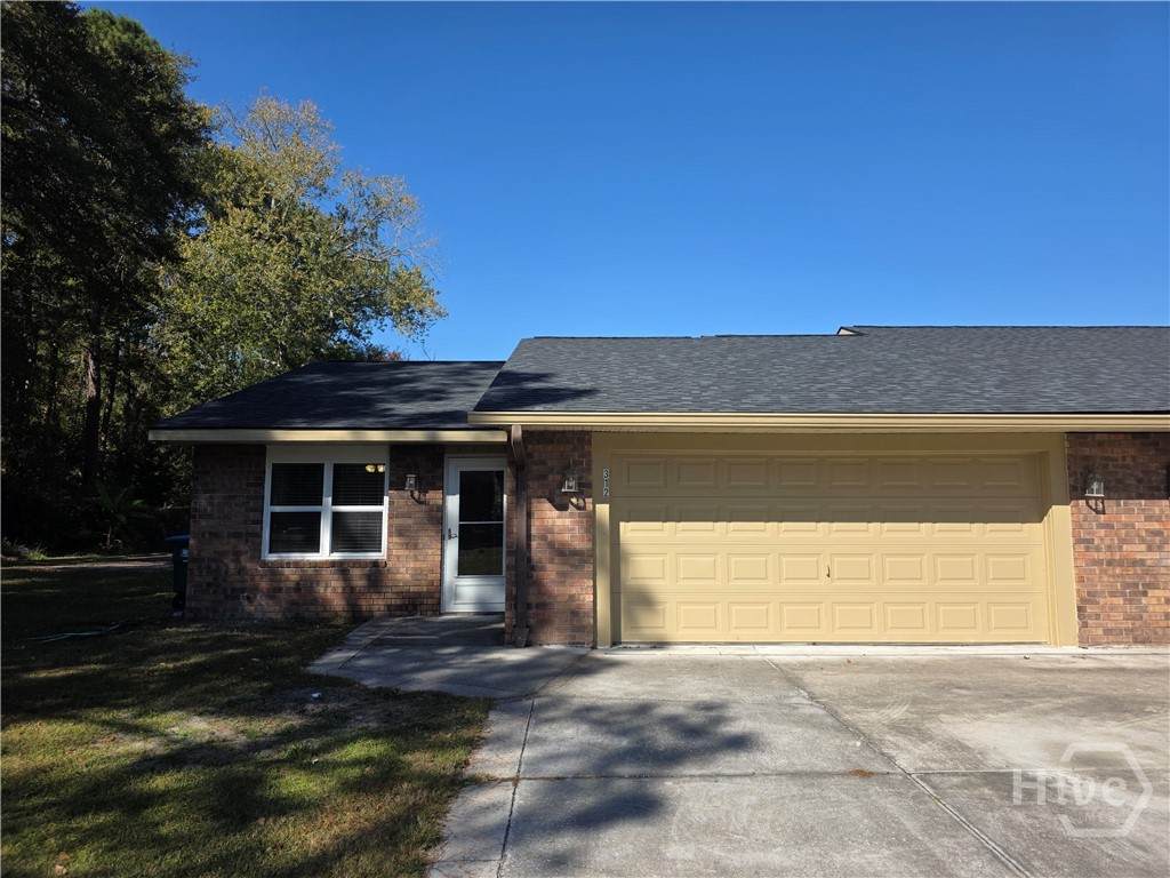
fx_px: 777
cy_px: 439
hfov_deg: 73.9
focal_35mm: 23
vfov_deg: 58.9
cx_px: 585
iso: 80
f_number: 1.7
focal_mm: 6.3
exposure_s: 1/4539
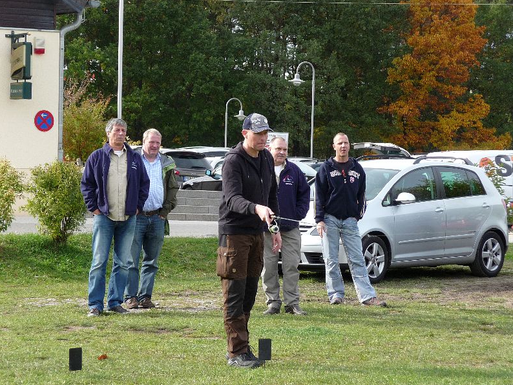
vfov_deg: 11.5
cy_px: 192
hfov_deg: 15.3
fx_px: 1911
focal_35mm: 129
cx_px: 255
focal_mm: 21.8
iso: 100
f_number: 4.7
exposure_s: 1/160
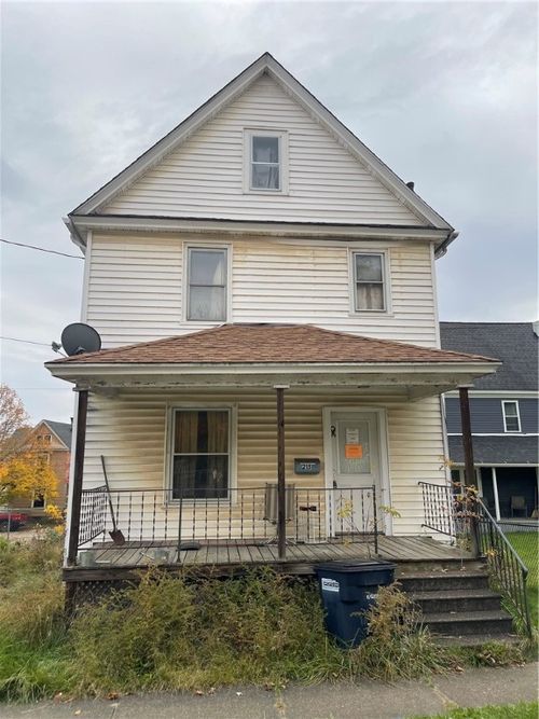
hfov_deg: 54.9
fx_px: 519
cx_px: 270
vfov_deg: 69.4
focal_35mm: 25
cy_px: 360
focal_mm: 5.1
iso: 32
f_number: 1.6
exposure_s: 1/409
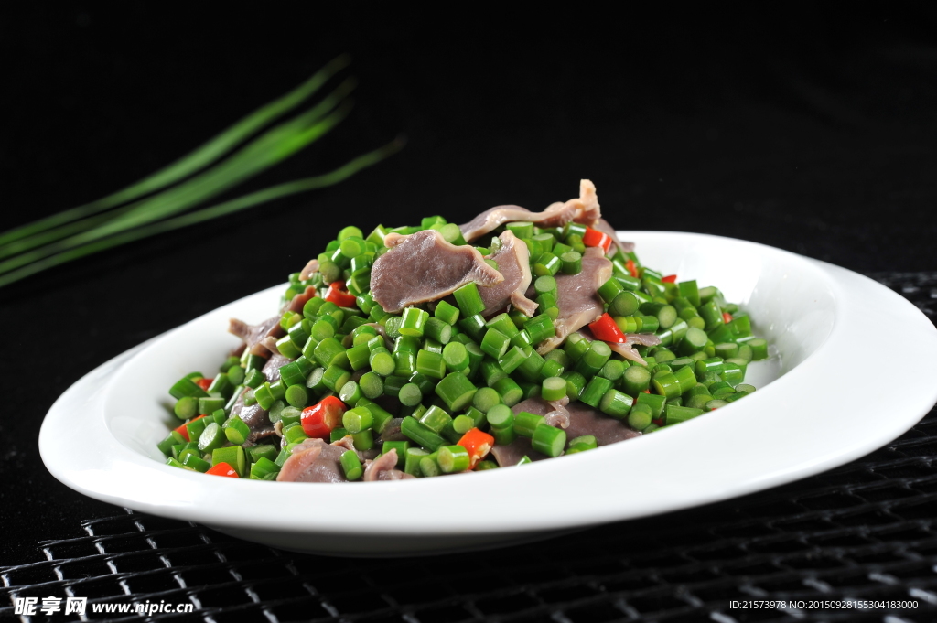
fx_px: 1560
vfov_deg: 22.6
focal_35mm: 60
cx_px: 468
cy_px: 312
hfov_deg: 33.4
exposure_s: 1/125
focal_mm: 60
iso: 200
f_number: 10
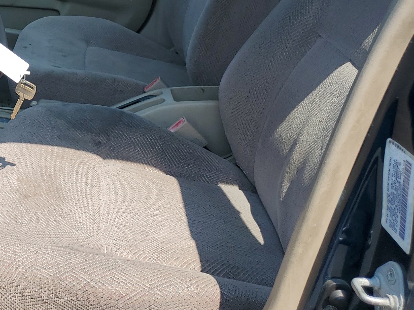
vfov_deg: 28.0
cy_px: 64
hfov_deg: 34.7
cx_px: 17
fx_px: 610
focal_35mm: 51
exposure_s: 1/1667
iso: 50
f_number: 1.5
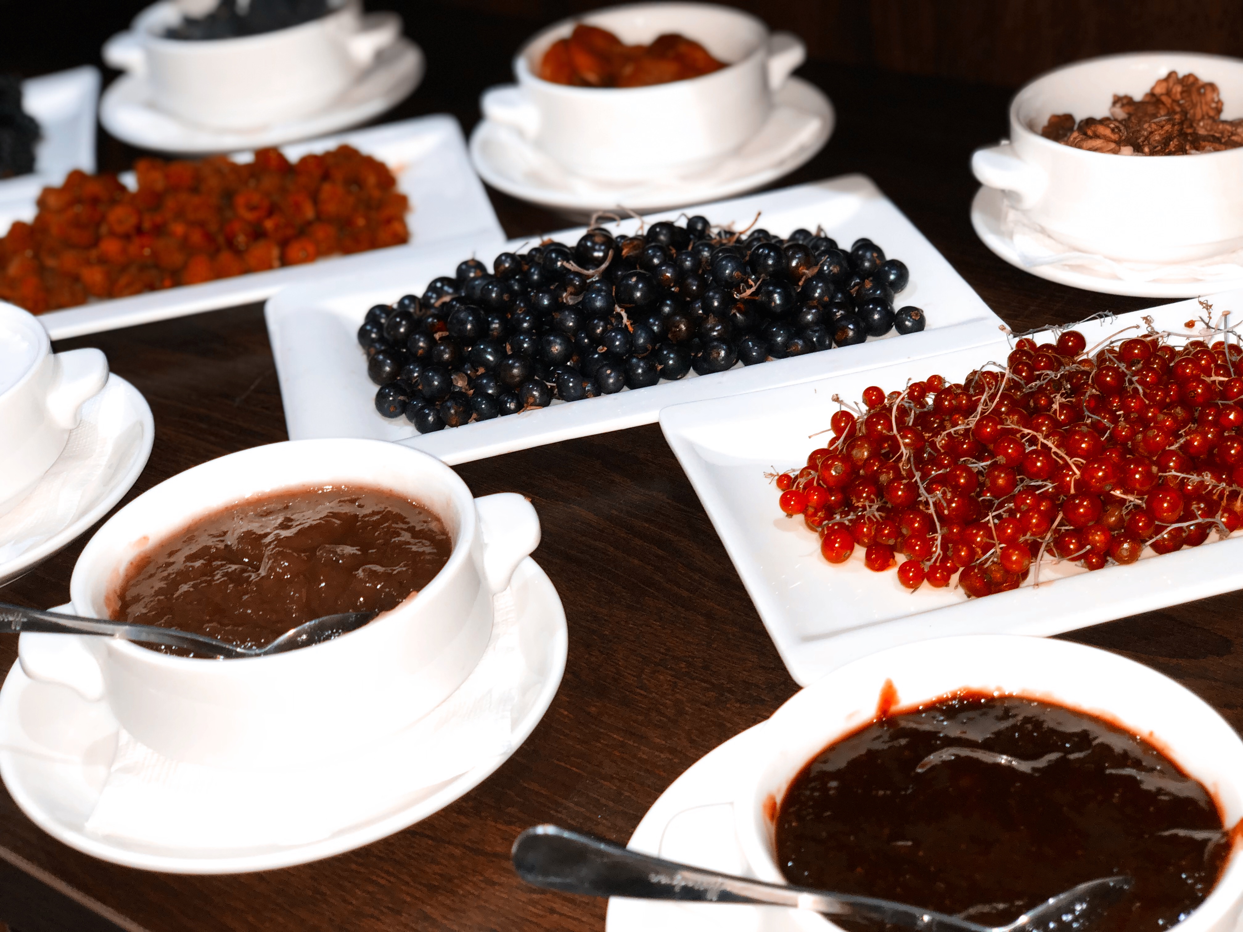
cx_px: 622
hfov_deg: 36.8
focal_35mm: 52
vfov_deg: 28.0
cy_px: 466
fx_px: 1867
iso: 40
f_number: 2.4
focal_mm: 6
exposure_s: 1/33
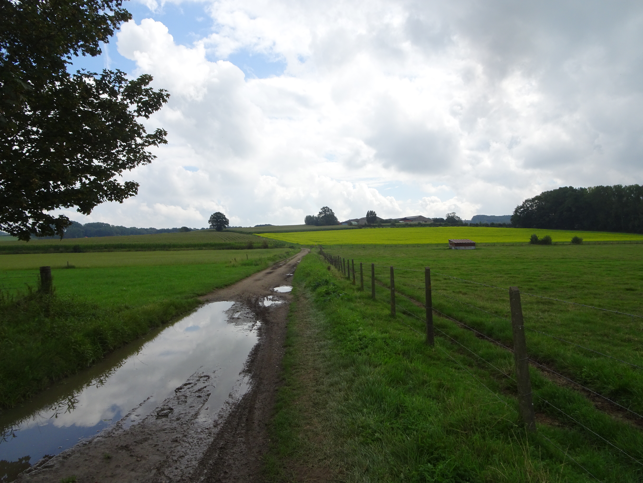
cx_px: 322
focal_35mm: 24
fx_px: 446
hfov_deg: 71.6
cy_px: 242
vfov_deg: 56.8
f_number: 3.5
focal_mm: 4.1
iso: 80
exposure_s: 1/1000
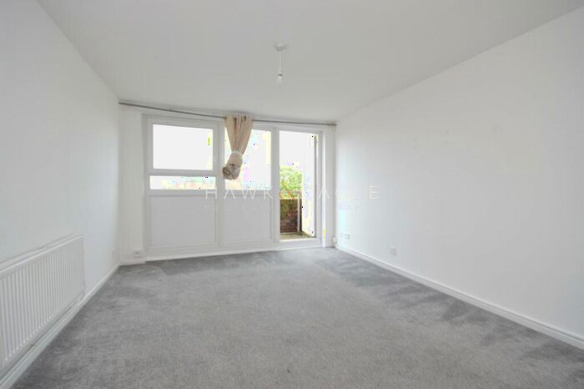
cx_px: 292
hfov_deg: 100.4
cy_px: 194
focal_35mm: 15
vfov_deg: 77.3
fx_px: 243
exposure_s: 1/5
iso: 100
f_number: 6.3
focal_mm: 10
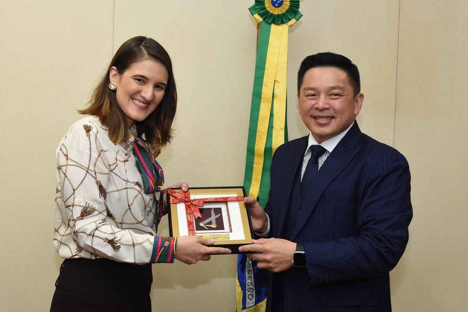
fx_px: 683
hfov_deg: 37.8
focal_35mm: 53
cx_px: 229
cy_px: 139
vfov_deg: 25.7
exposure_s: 1/100
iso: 1000
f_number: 5
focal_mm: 31
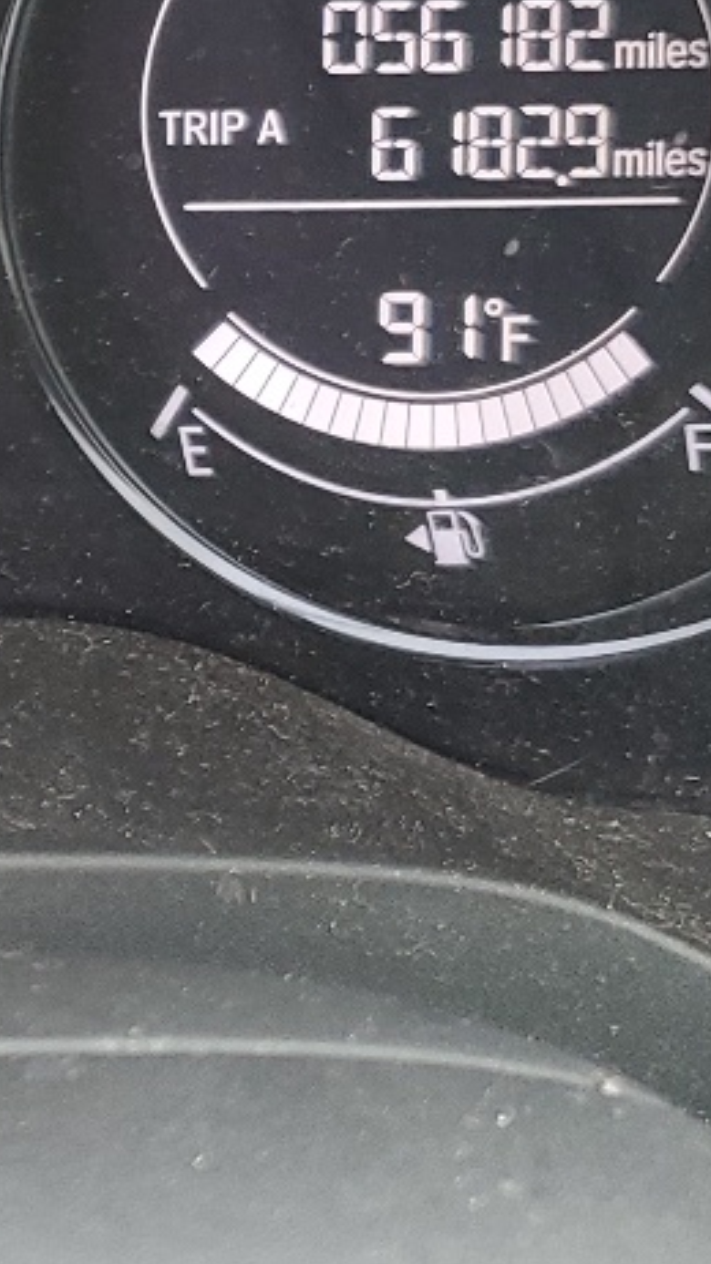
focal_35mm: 98
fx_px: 3283
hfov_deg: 11.3
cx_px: -654
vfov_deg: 21.3
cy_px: 120
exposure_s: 1/60.2
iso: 101
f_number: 1.5
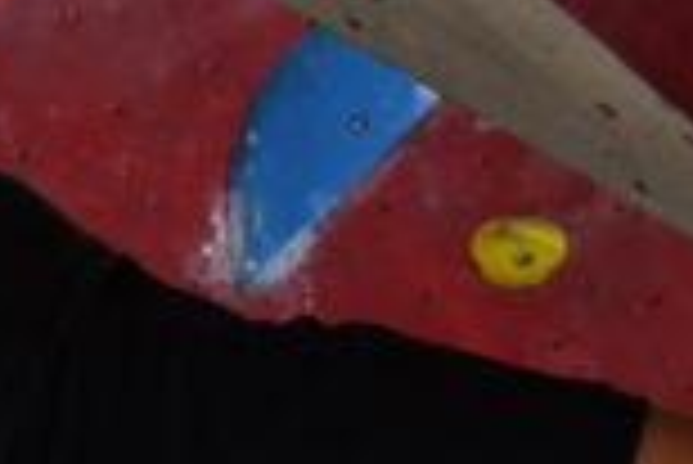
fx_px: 6667
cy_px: 597
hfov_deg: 5.9
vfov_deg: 4.0
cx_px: -274
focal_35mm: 346
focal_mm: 35
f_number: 4.2
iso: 560
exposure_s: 1/250
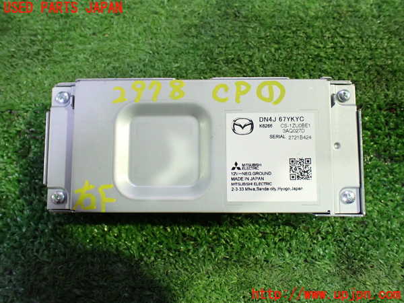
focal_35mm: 30
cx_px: 202
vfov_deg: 46.8
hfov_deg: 60.0
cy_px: 152
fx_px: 350
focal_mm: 5.4
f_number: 2.3
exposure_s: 1/60
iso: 800
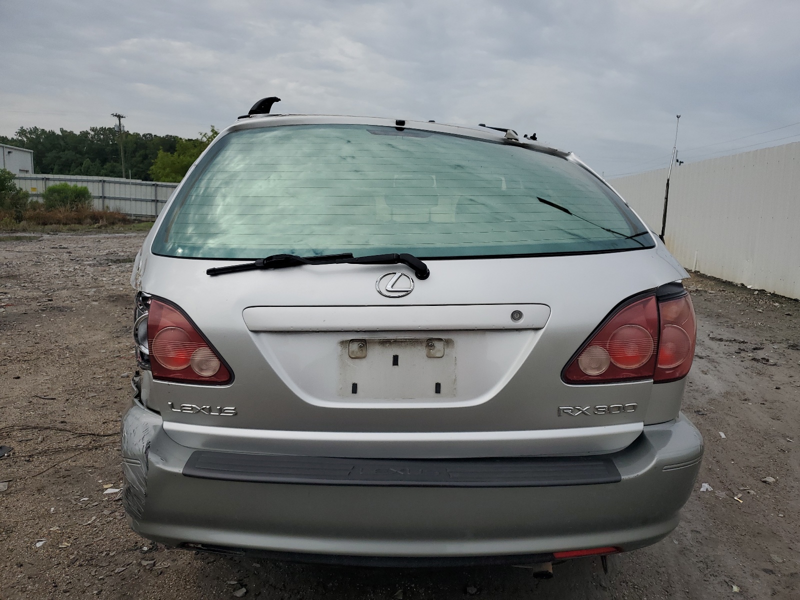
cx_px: 400
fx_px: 601
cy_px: 300
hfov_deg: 67.3
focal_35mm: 26
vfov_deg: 53.1
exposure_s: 1/5000
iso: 50
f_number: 1.5
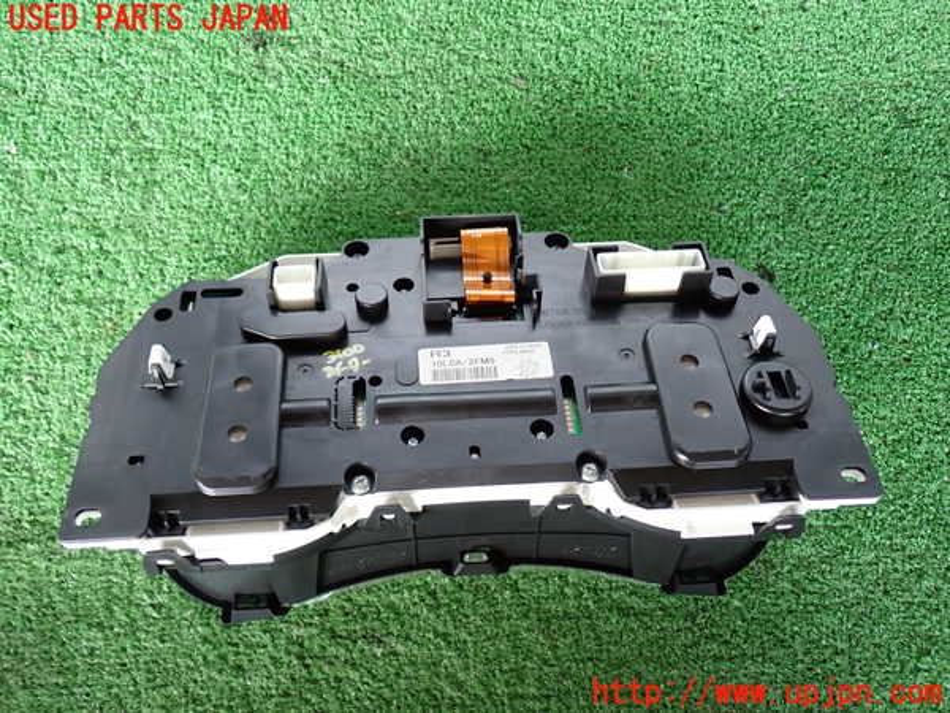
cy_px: 356
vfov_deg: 44.2
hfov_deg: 56.8
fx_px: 878
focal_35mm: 32
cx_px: 475
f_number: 2.4
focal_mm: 5.79
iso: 200
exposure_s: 1/40
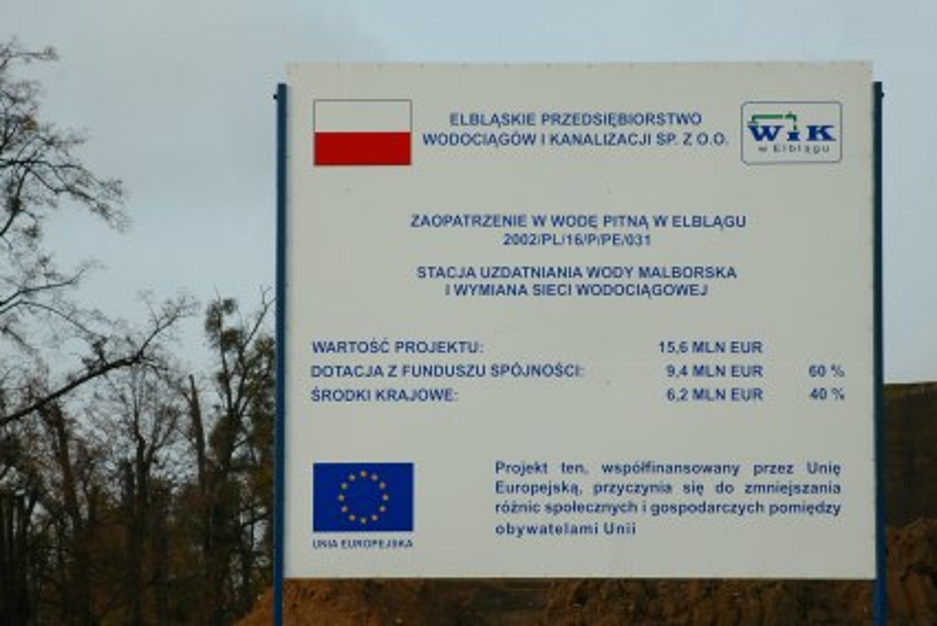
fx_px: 1953
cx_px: 468
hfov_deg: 27.0
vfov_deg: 18.2
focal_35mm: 75
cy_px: 313
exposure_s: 1/320
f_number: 9
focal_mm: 50
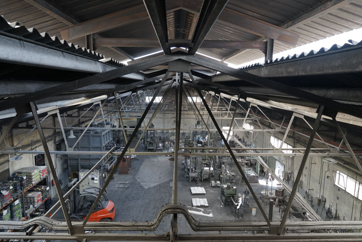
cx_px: 181
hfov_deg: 73.7
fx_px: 241
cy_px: 121
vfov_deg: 53.2
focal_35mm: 24
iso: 800
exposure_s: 1/160
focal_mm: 24
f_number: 4
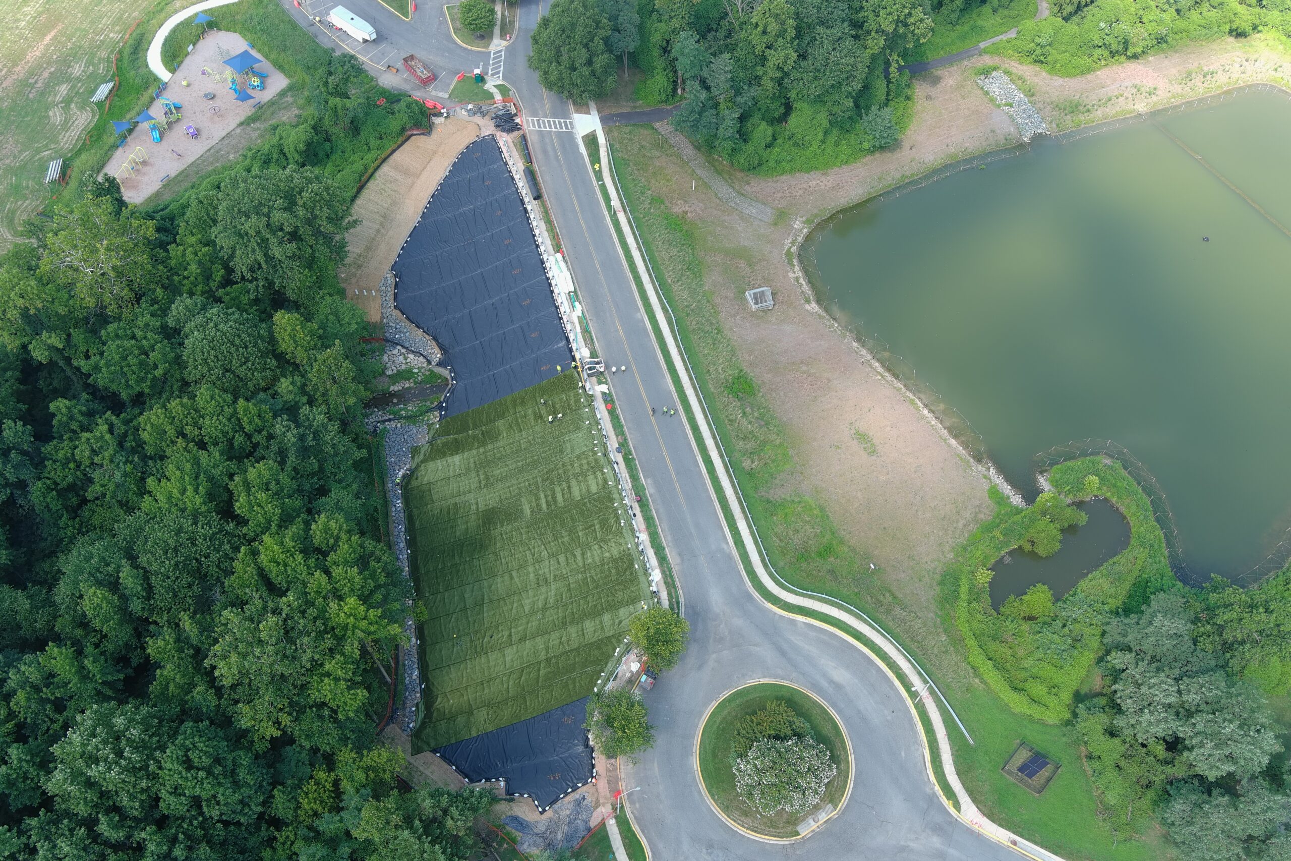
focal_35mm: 29
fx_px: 1040
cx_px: 646
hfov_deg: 63.7
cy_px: 430
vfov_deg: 45.0
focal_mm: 10.08
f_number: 2.8
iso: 100
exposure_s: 1/320
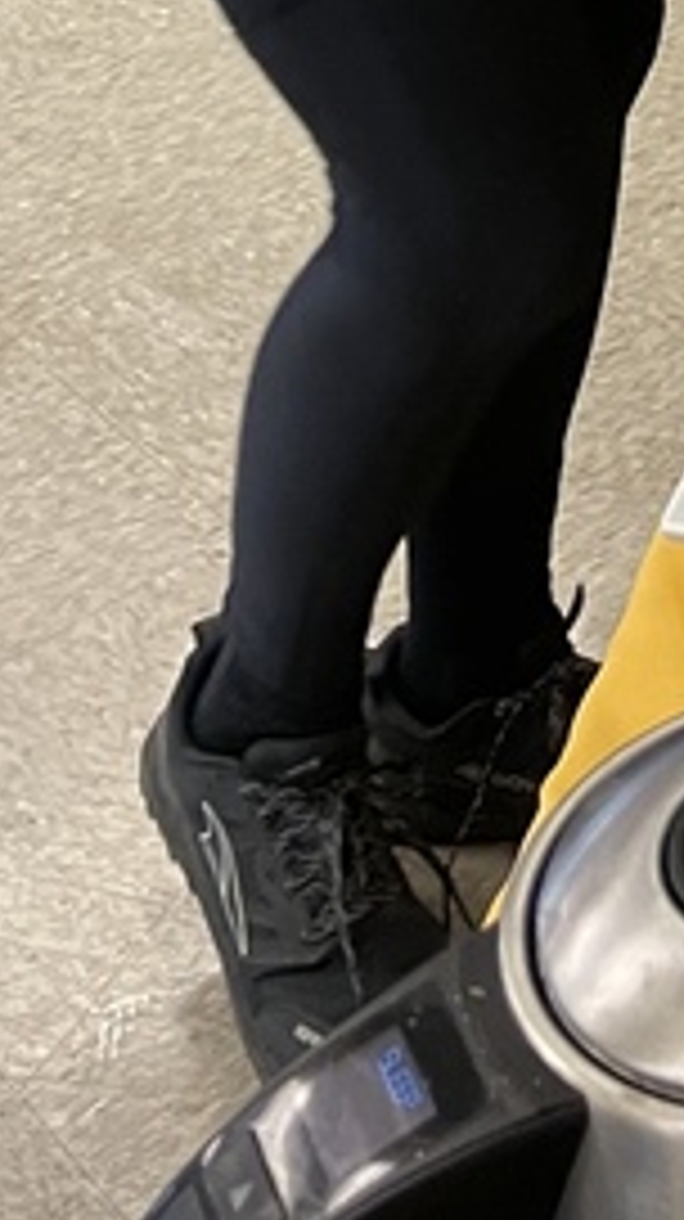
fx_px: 3458
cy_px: -977
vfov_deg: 16.6
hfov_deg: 10.9
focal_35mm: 107
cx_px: 1030
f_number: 1.6
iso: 125
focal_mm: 4.2
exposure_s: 1/60
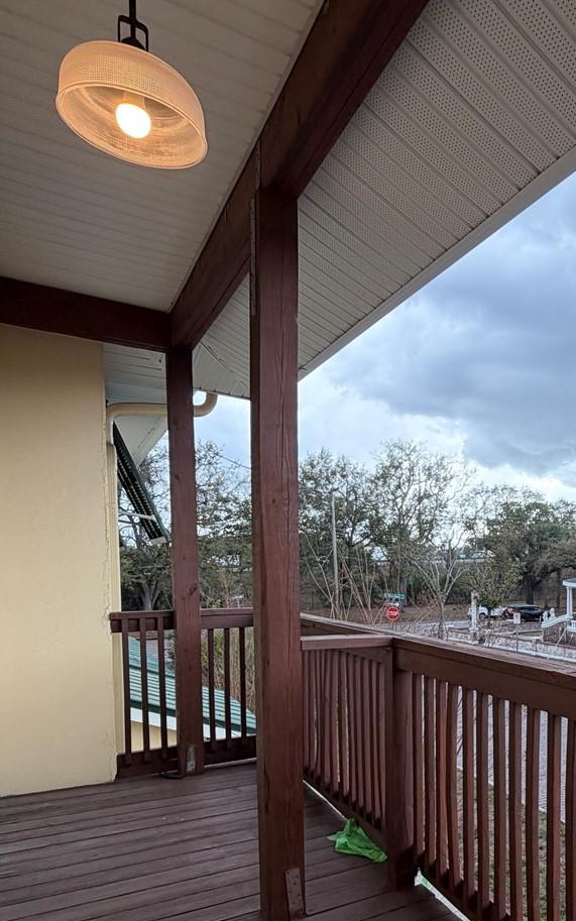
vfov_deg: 69.0
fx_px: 653
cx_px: 508
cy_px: 588
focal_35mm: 26
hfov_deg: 43.8
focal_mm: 2.22
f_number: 2.2
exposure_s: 1/151
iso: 40
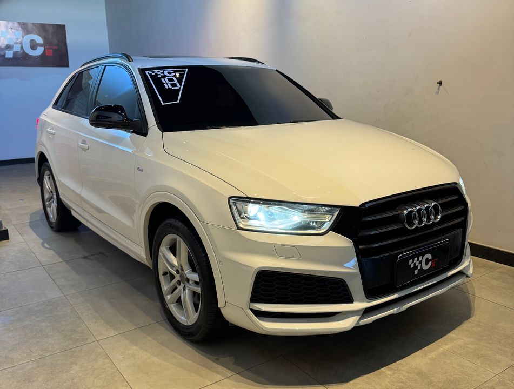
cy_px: 194
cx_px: 257
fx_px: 358
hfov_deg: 71.4
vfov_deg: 57.1
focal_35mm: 24
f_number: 1.78
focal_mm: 6.76
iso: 100
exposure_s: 1/60
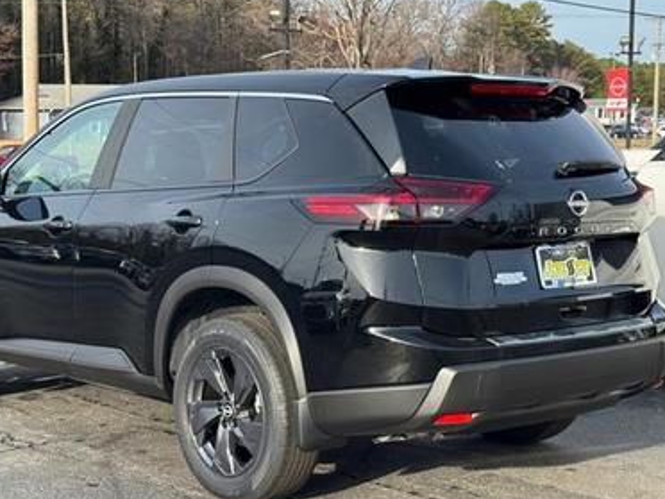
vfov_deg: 22.6
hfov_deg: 29.8
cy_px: 284
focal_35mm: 65
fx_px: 1249
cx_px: 293
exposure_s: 1/1043
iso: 64
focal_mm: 6.76
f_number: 1.78
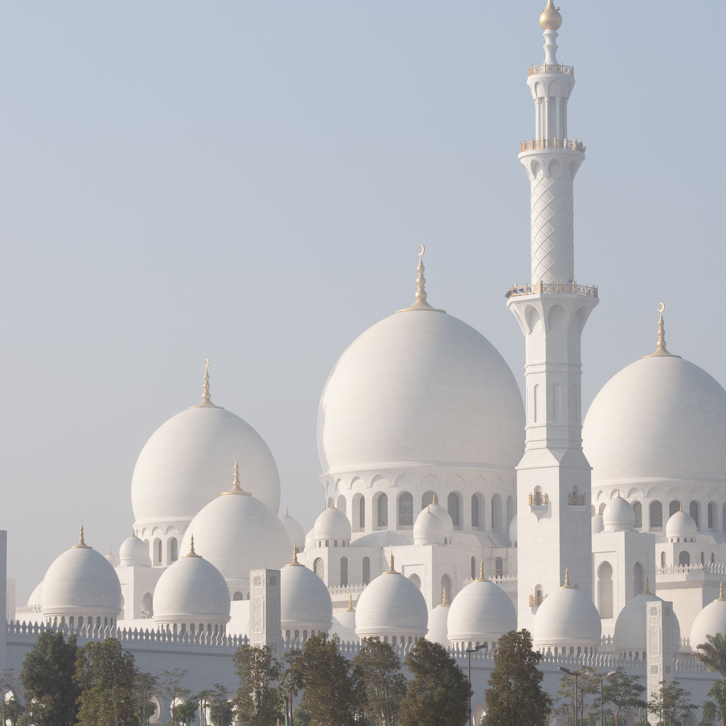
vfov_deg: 12.9
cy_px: 364
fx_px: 3203
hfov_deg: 12.9
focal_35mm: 135
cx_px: 513
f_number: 8
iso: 200
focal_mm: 70
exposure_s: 1/1000
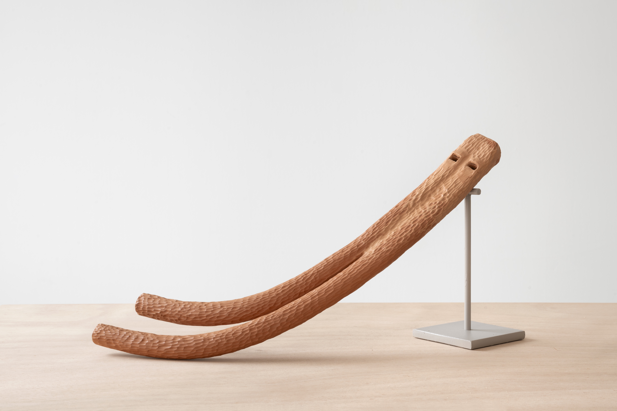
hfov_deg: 37.5
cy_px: 206
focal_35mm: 53
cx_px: 308
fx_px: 908
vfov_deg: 25.5
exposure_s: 1.3
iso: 64
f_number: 16
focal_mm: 53
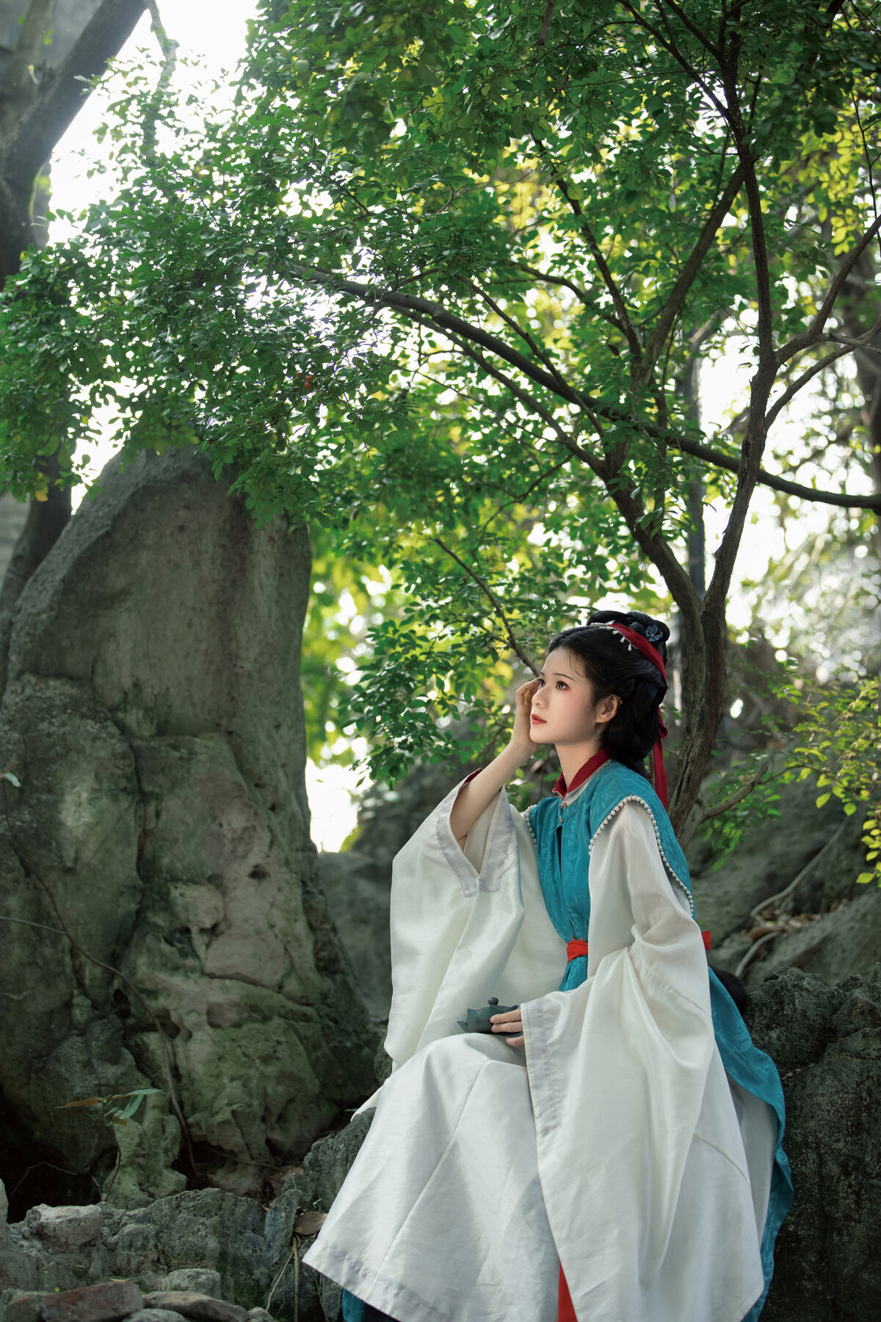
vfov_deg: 23.4
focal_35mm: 87
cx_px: 440
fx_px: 3193
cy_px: 661
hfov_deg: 15.7
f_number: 2.8
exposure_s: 1/200
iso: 200
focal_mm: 88
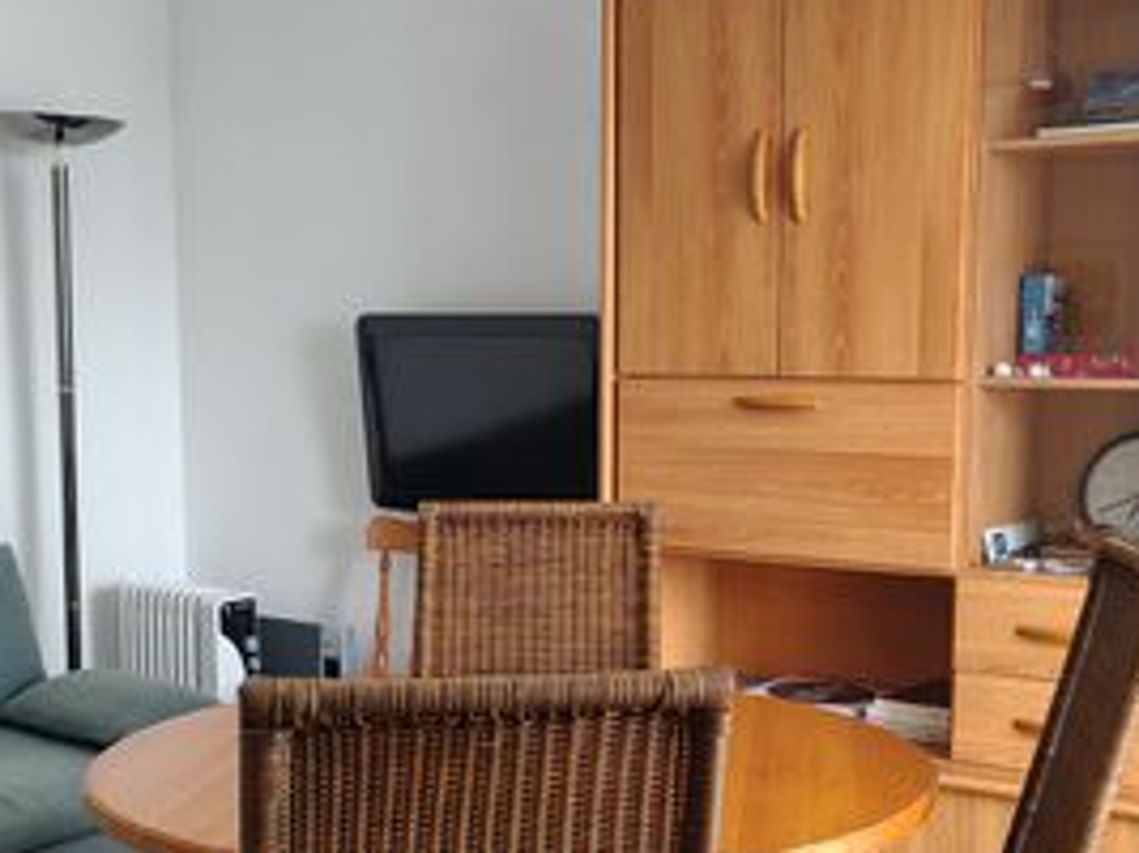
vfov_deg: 26.8
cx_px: 525
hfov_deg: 35.5
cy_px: 572
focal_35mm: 54
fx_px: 1776
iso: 670
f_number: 1.8
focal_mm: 5.56
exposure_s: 1/50
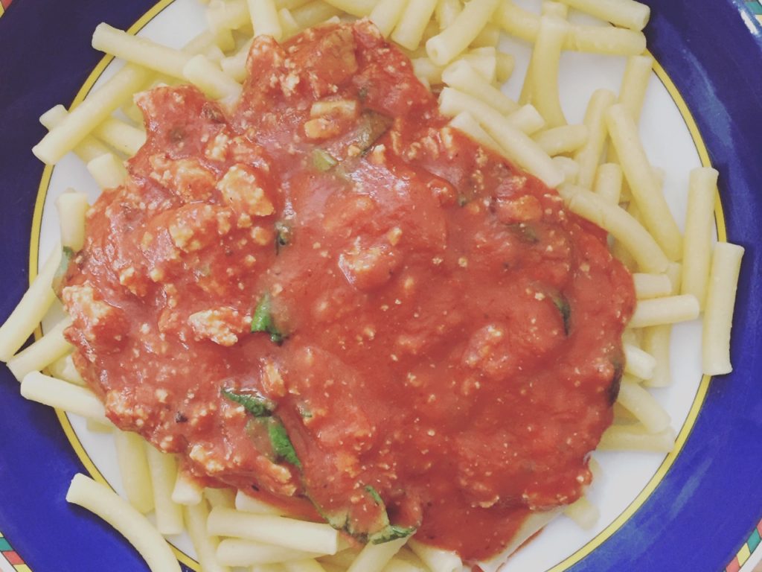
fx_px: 638
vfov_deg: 48.2
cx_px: 381
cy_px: 286
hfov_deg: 61.7
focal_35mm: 29
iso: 250
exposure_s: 1/20
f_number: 2.2
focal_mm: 4.15
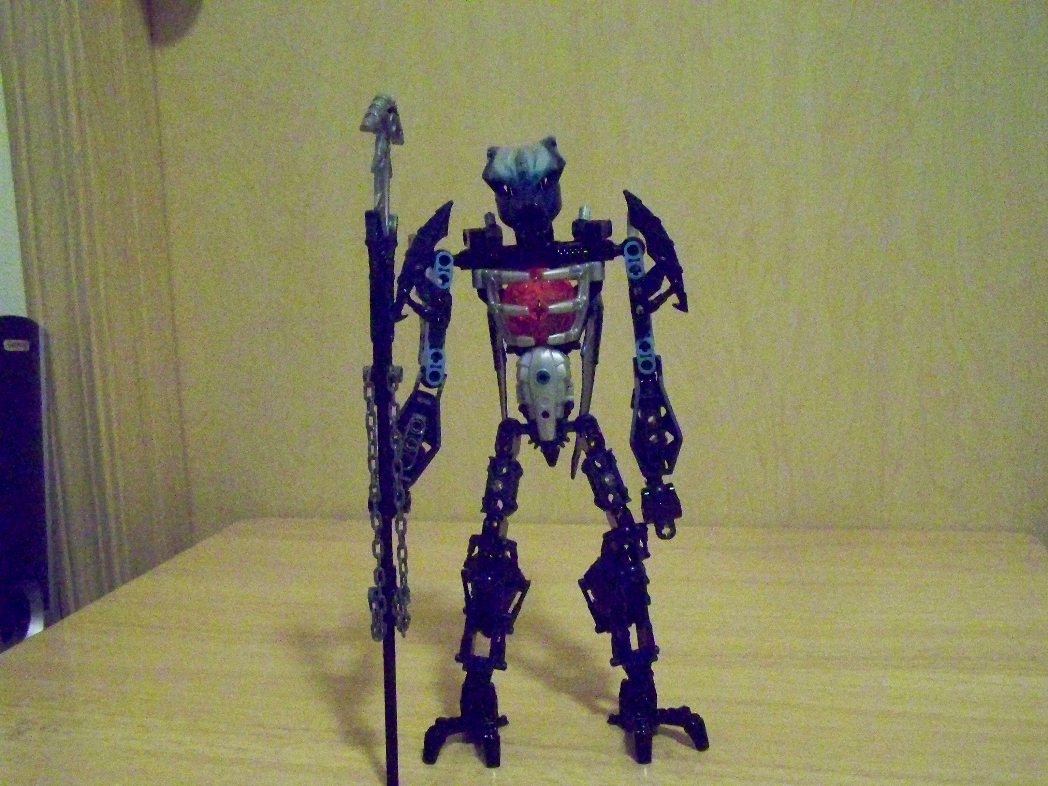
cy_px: 393
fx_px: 1150
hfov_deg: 49.0
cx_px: 524
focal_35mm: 38
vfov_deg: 37.7
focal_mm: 6.3
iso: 1600
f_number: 2.8
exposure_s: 1/30
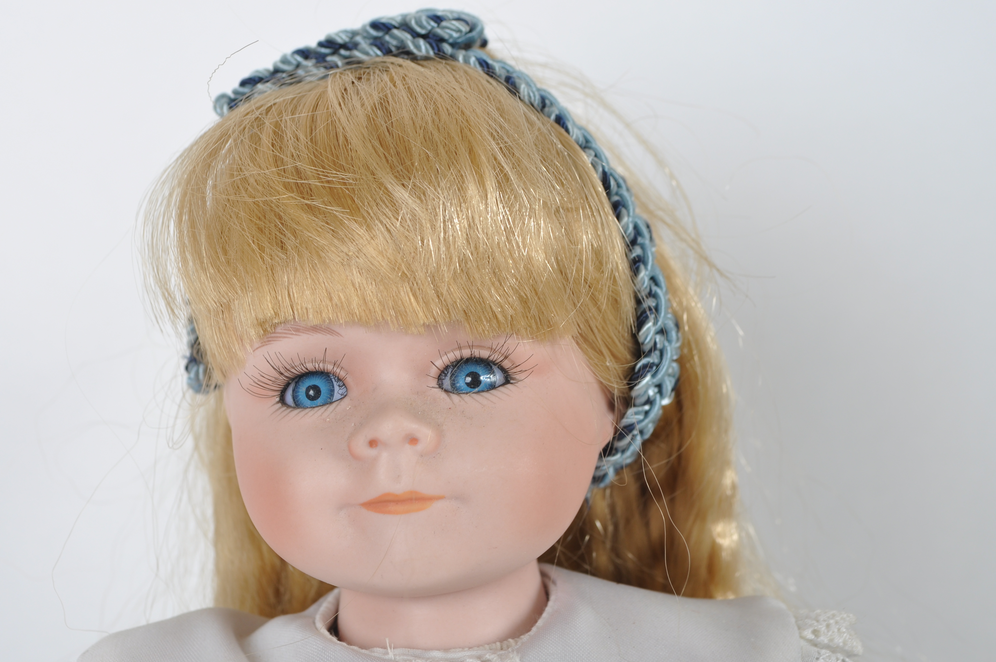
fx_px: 1658
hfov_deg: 33.4
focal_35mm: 60
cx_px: 452
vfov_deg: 22.5
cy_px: 394
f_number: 8
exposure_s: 1/125
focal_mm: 32
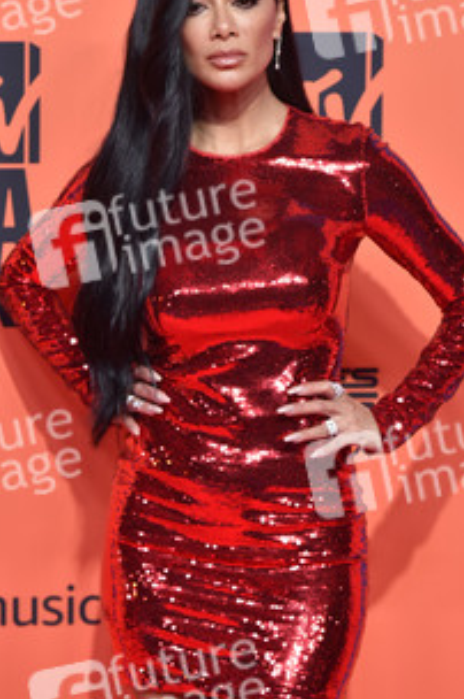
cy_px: 350
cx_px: 214
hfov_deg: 8.7
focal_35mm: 158
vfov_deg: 13.0
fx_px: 3061
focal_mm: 120
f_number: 3.5
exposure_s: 1/250
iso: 2000
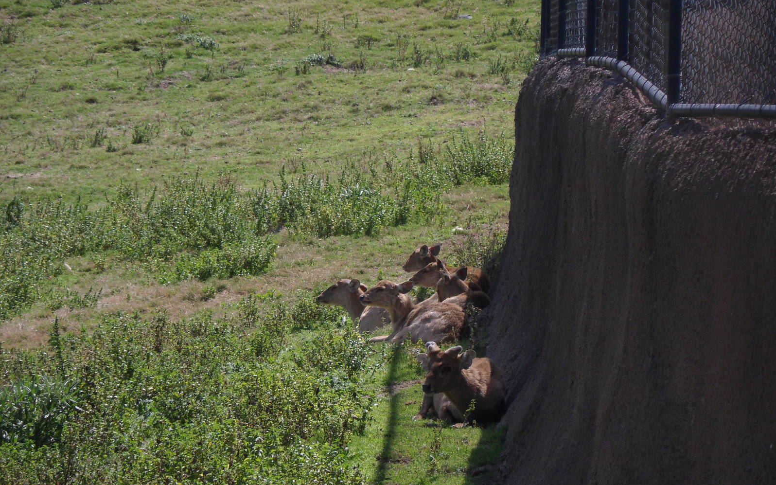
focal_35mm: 287
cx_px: 388
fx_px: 6069
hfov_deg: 7.3
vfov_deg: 4.6
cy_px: 262
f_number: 5.9
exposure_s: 1/350
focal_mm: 46.8
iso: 80
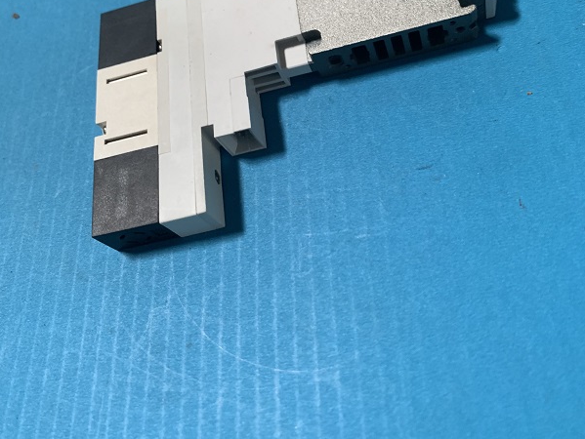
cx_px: 293
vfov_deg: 39.4
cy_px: 100
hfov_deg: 52.6
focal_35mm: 35
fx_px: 592
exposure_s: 1/60
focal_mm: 4.25
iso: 250
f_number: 1.8
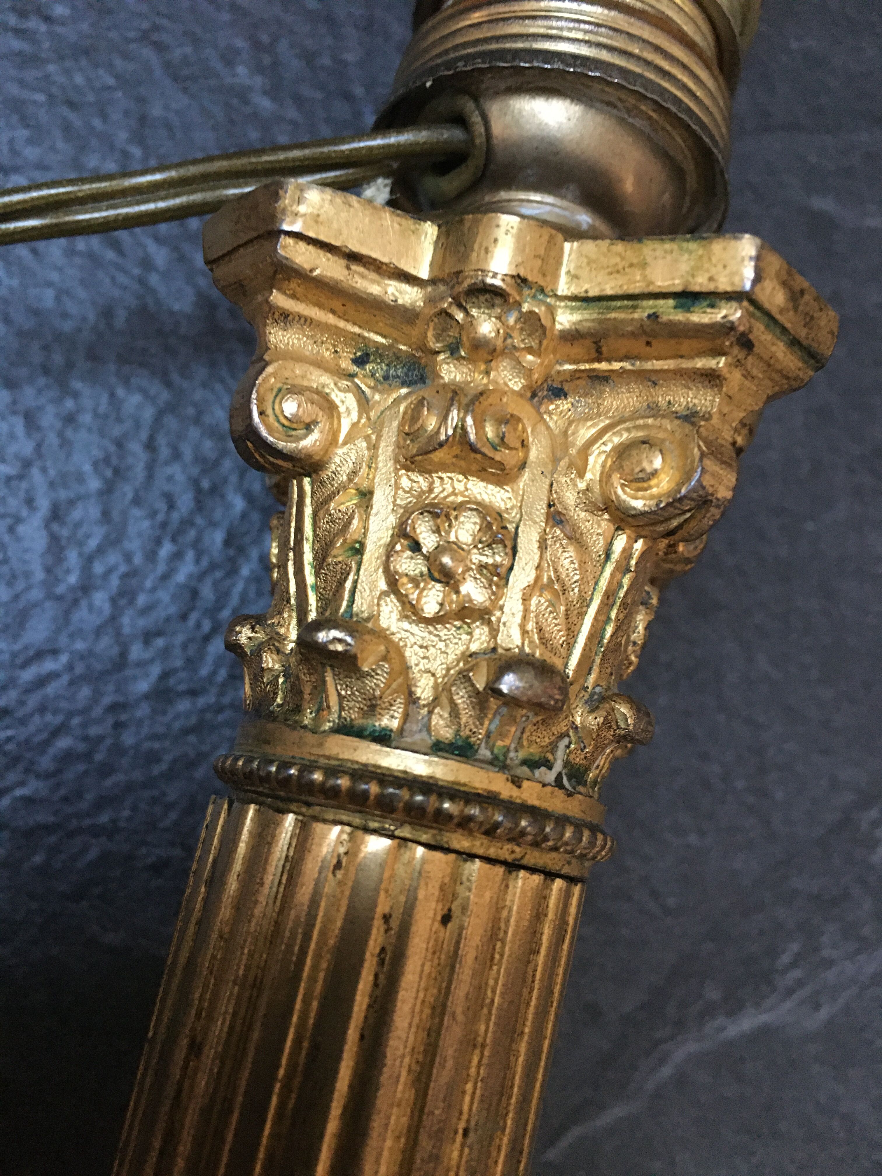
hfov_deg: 48.2
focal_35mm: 29
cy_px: 588
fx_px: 985
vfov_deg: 61.7
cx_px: 441
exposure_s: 1/17
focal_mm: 4.15
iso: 250
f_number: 2.2
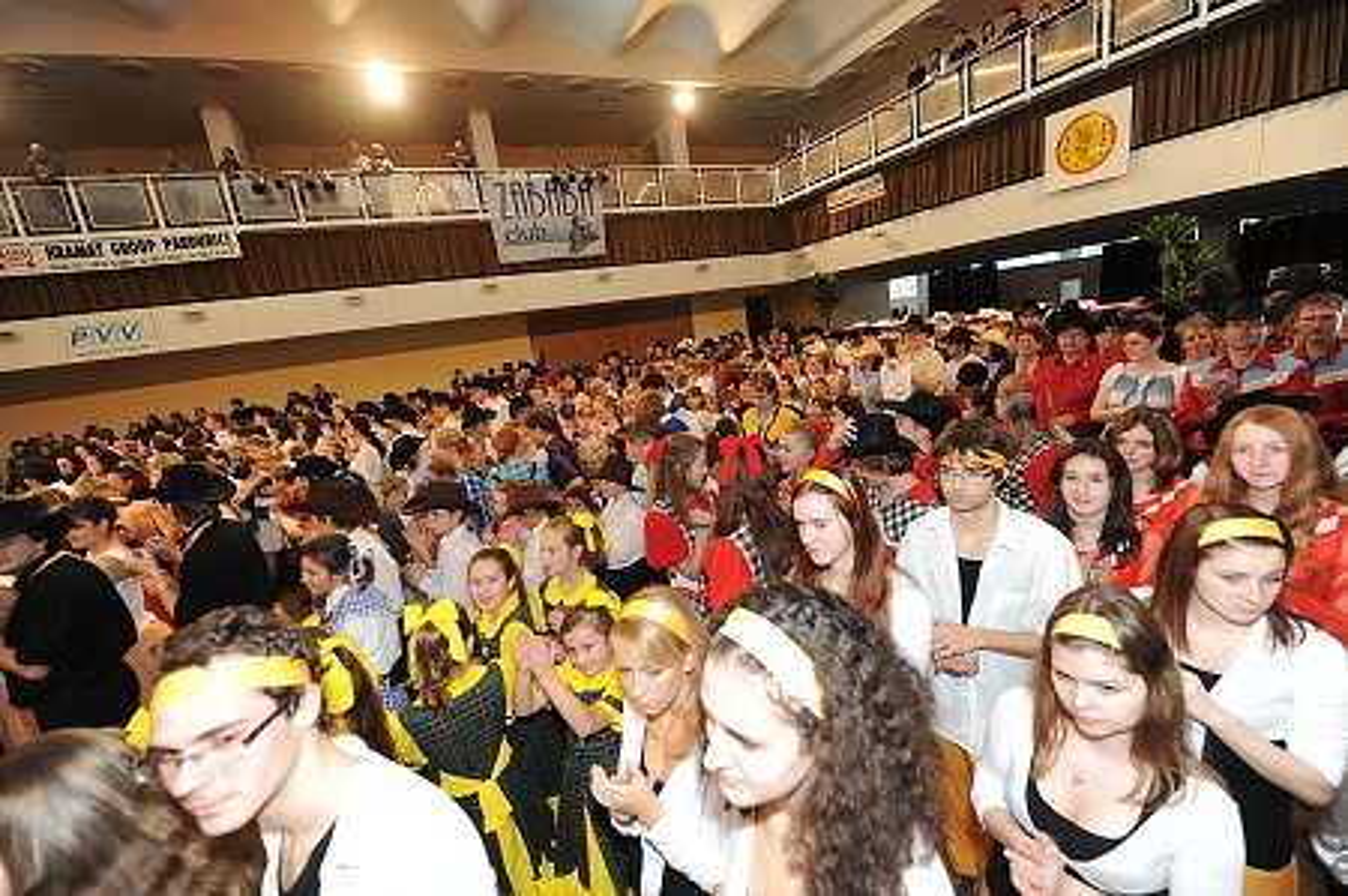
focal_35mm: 14
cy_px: 448
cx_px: 674
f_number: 3.5
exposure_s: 1/40
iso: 500
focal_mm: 14
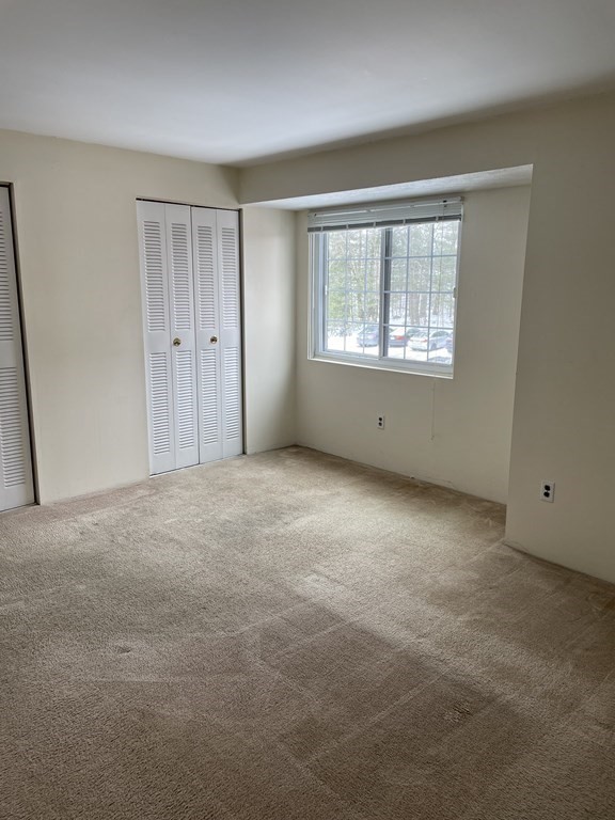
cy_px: 410
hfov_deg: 53.1
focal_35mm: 26
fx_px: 616
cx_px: 308
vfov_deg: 67.3
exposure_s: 1/121
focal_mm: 4.2
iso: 50
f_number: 1.6
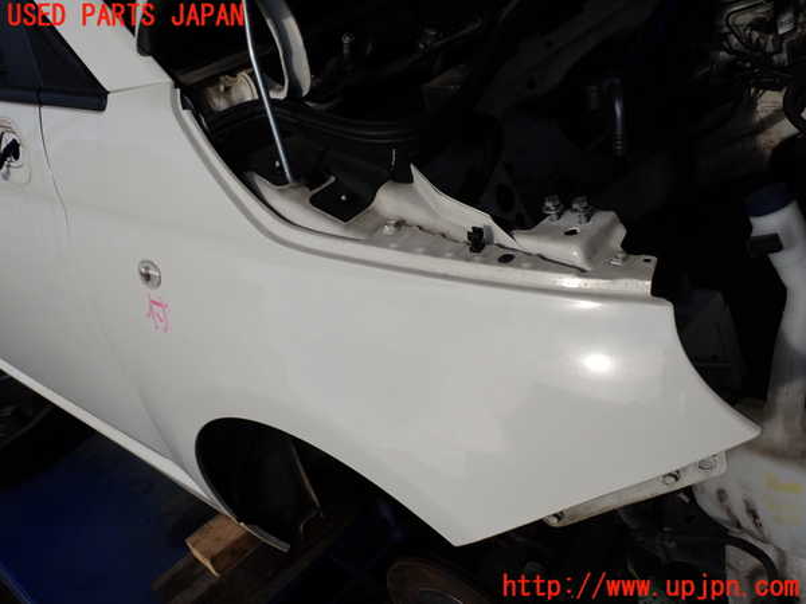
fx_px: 838
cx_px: 403
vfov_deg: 39.7
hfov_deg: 51.4
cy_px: 302
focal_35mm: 36
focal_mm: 6.37
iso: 100
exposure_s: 1/160
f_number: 10
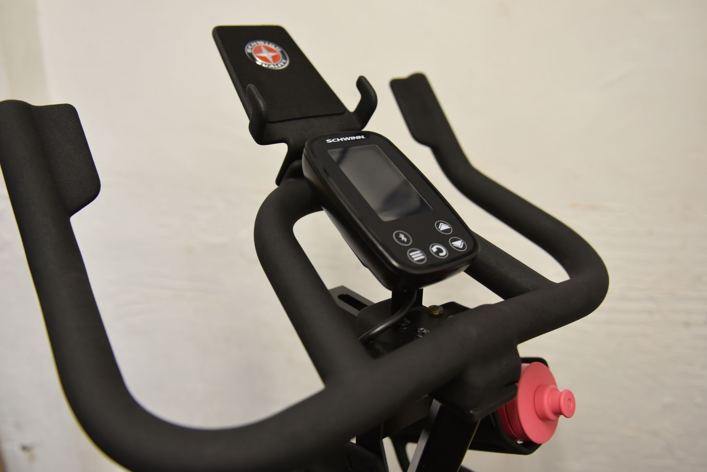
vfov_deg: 43.6
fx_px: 589
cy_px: 235
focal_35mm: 30
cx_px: 346
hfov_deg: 61.9
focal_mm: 29
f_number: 2.8
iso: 1250
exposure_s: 1/50
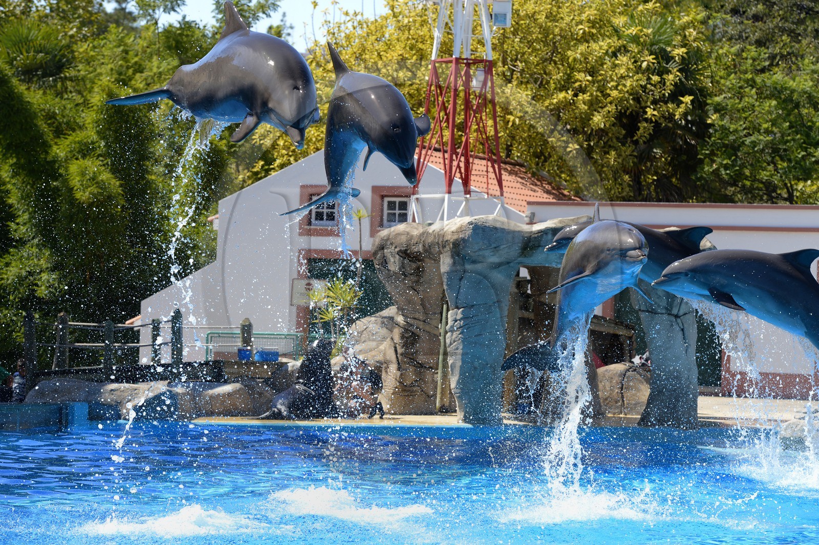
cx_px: 410
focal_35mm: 122
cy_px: 272
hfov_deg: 16.8
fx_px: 2773
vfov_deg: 11.2
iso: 400
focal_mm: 122
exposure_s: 1/1250
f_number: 6.3
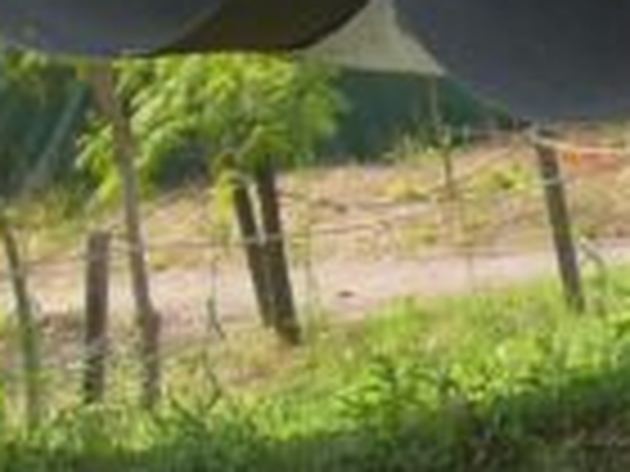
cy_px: -227
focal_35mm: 496
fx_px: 9027
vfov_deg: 3.0
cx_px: 554
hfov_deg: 4.0
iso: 100
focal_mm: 16.5
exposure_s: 1/200
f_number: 4.5
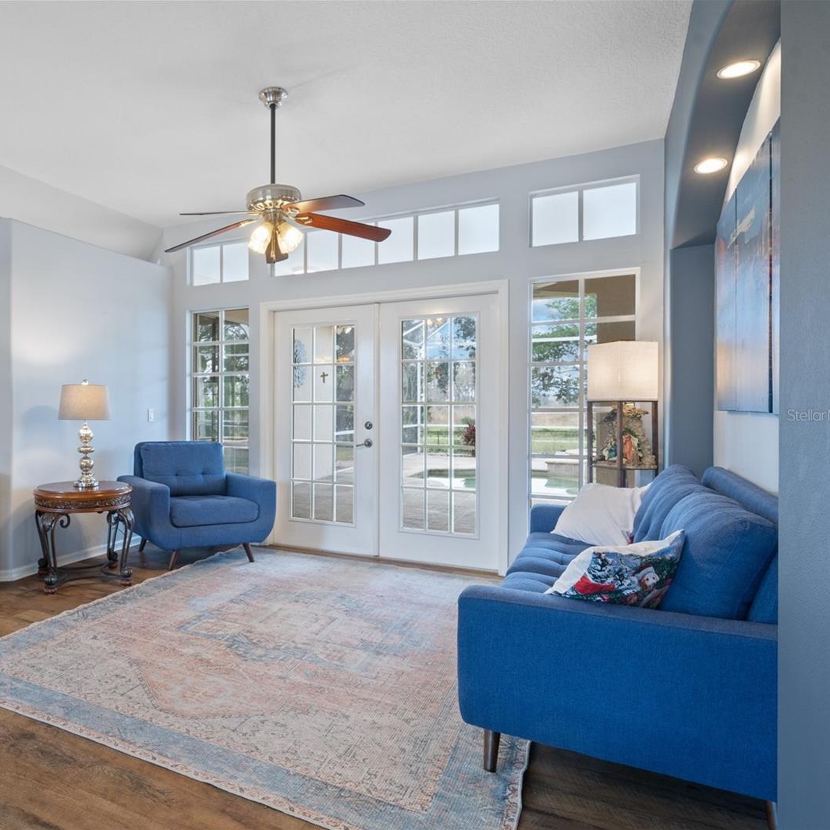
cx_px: 232
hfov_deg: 64.2
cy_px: 415
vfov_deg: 67.3
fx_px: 624
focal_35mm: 23
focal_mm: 18
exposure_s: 2
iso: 320
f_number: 8
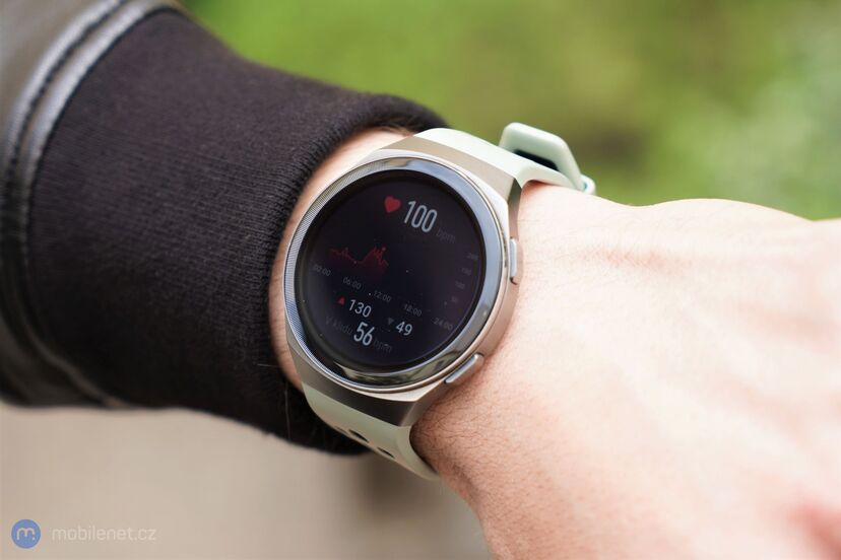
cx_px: 420
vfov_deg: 19.5
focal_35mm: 70
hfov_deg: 28.8
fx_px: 1635
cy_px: 280
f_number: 4
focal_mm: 70
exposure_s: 1/160
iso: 125
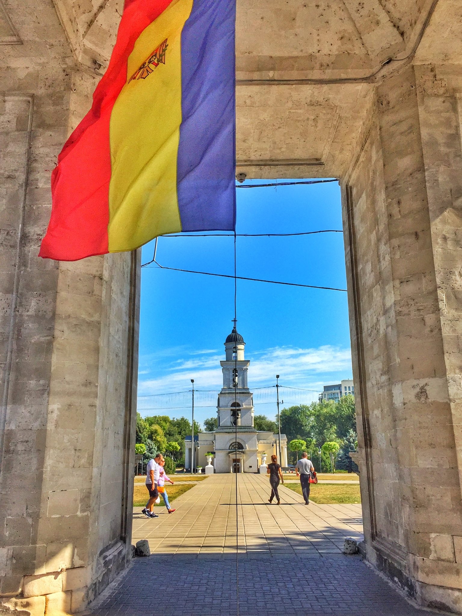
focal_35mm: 29
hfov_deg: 48.2
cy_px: 308
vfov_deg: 61.7
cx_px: 231
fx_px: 516
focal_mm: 4.15
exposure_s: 1/1883
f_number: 2.2
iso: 32
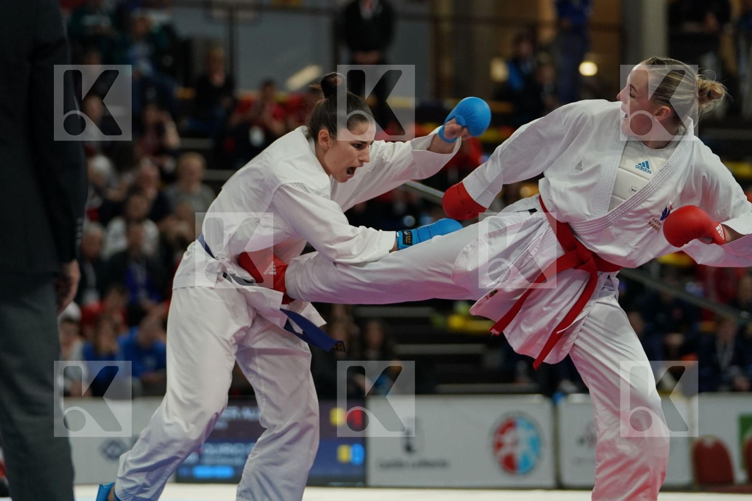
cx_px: 376
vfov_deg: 7.5
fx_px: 3843
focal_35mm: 184
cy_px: 250
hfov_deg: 11.2
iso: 1250
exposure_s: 1/1000
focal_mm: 123
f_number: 2.8
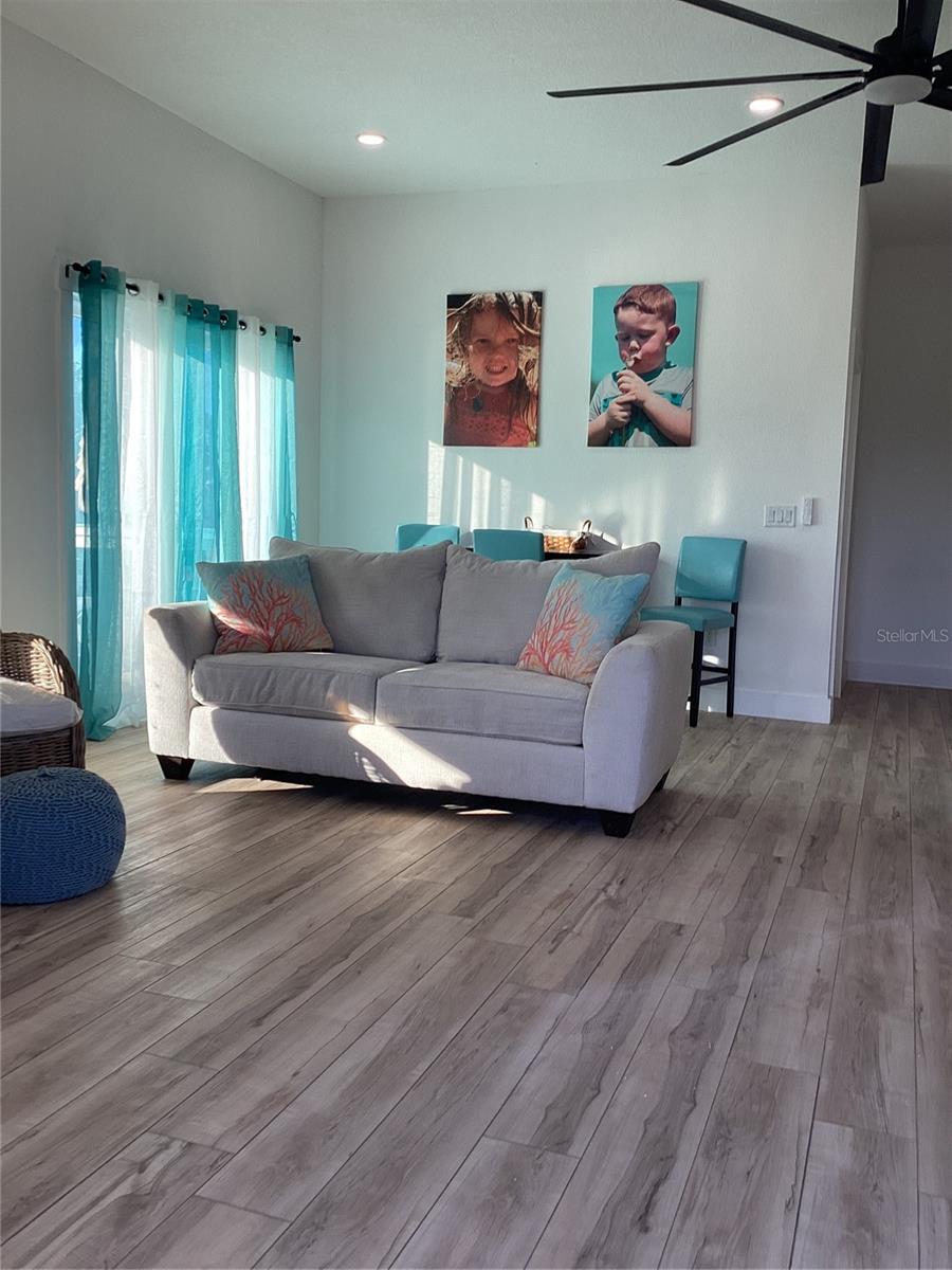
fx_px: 1137
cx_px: 476
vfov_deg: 58.4
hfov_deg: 45.4
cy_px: 635
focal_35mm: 31
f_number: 2.4
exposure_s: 1/120
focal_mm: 3.3
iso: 32
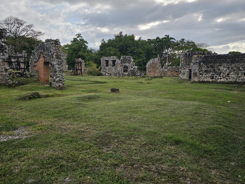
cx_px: 113
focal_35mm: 26
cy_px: 82
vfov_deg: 53.0
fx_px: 184
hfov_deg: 67.2
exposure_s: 1/526
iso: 10
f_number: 1.7
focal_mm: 6.3
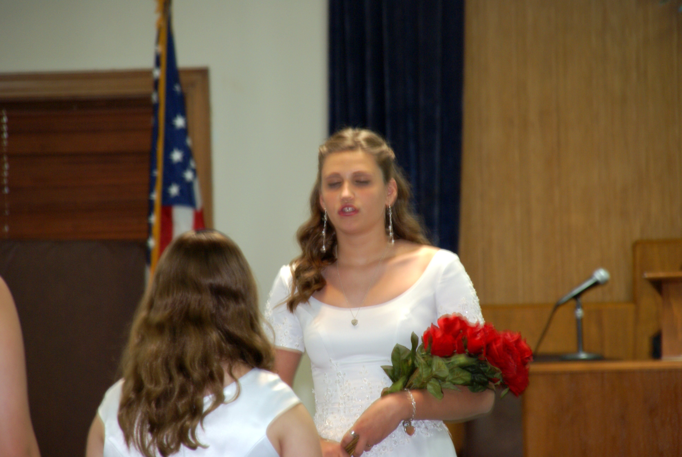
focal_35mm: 300
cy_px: 228
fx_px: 5690
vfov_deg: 4.6
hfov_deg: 6.9
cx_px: 341
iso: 400
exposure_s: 1/8
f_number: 6.3
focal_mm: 200
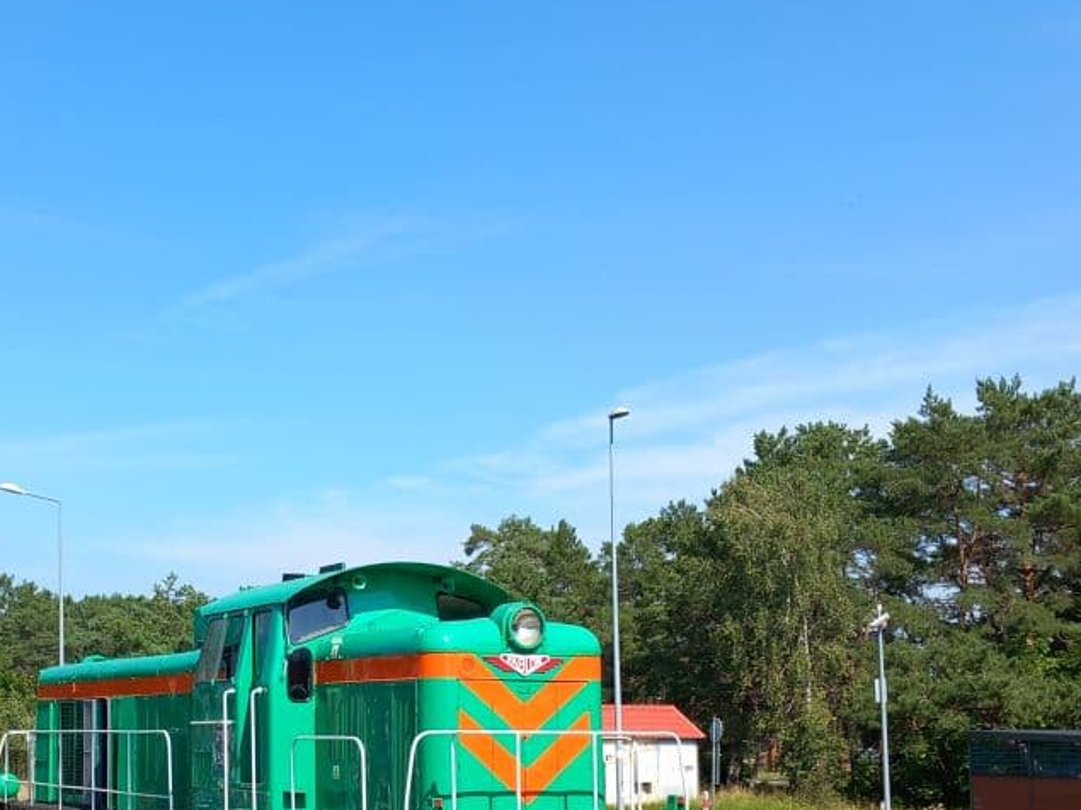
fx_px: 1592
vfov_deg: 28.2
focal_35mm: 51
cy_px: 580
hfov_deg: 36.8
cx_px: 293
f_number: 1.8
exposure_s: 1/404
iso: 20
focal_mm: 4
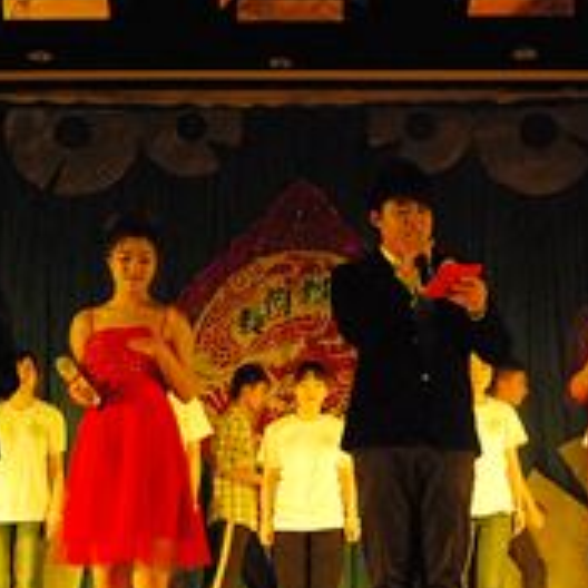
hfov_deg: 24.7
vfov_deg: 24.6
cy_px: 359
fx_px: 1346
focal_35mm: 70
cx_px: 291
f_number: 4
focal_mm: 23
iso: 1600
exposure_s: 1/60
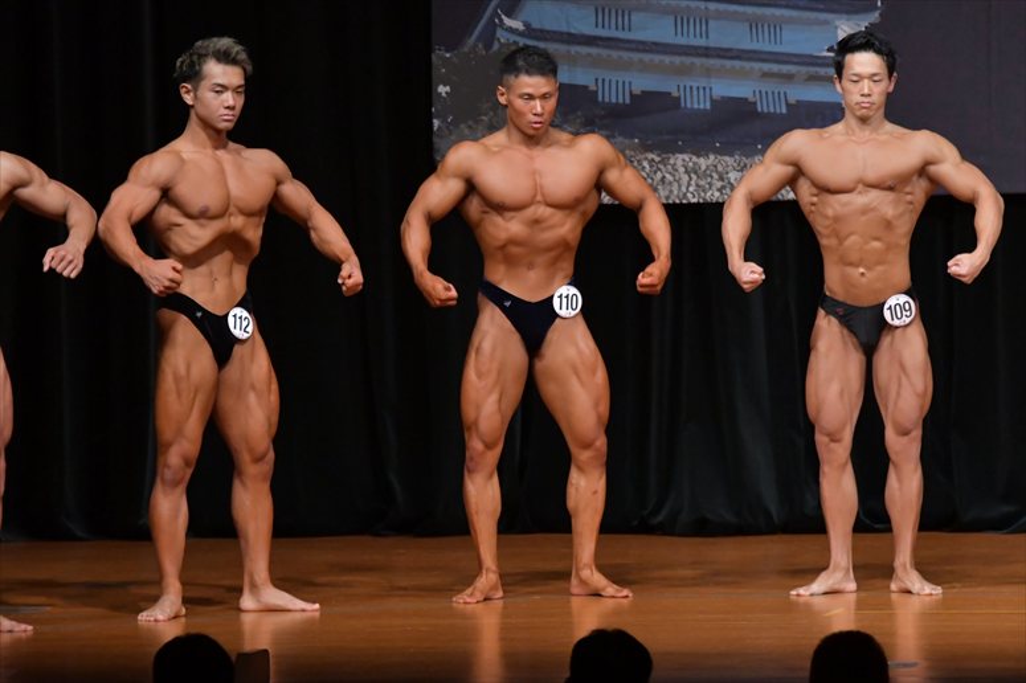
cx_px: 513
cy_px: 342
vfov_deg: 4.8
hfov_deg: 7.2
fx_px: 8119
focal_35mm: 285
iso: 5000
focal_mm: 190
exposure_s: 1/400
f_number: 5.6
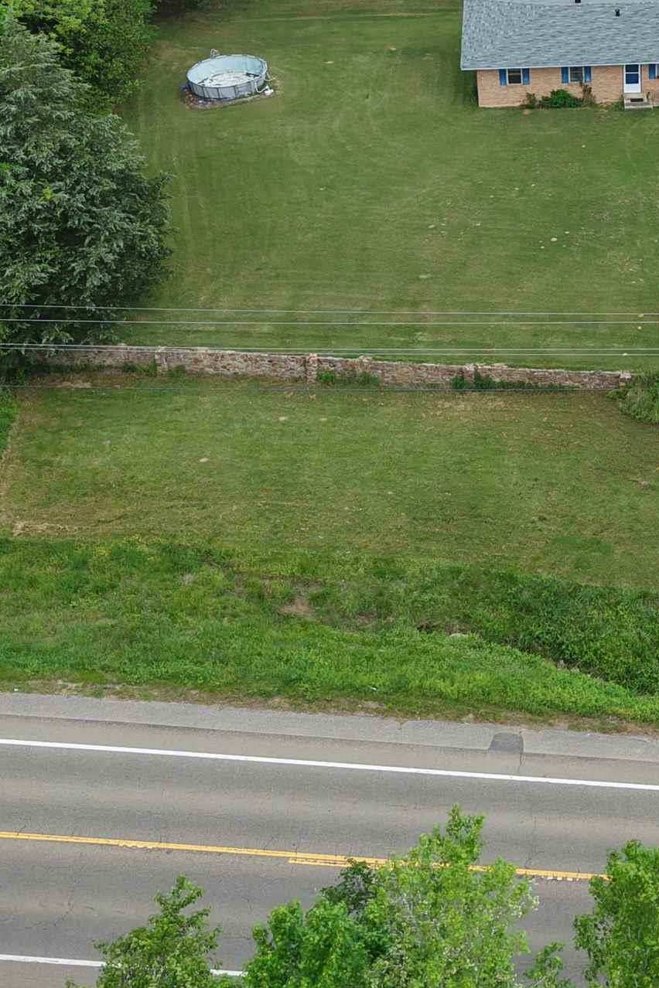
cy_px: 185
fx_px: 1647
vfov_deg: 32.4
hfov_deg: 21.6
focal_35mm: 60
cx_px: 693
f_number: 1.8
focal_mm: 8.67
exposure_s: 1/400
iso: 100
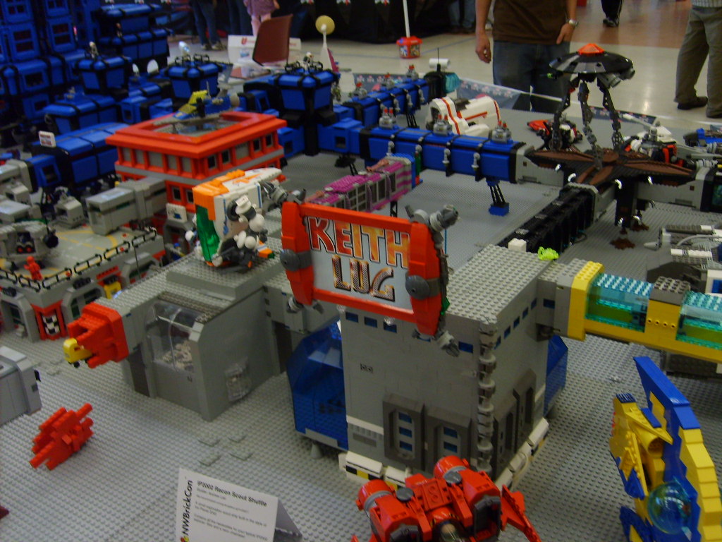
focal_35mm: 35
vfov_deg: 40.7
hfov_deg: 52.6
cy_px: 271
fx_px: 730
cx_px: 361
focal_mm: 5.8
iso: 100
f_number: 2.8
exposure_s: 1/30
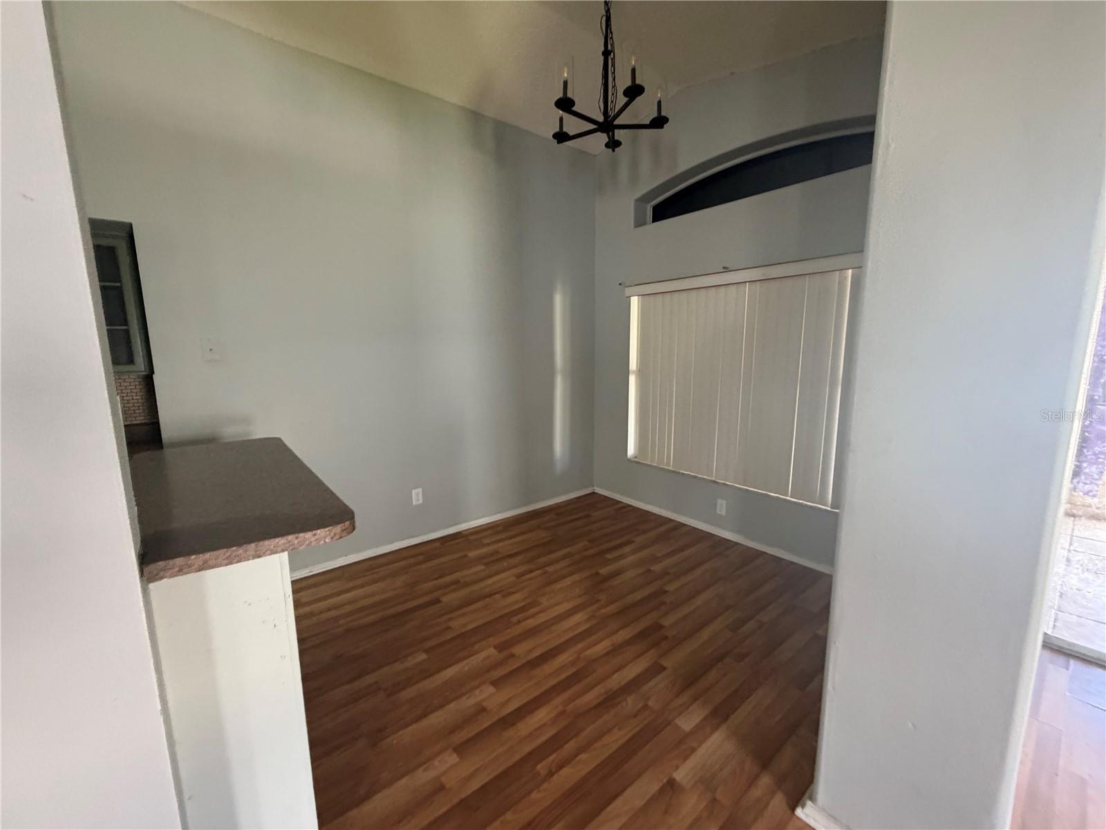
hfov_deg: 102.1
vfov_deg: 85.7
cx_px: 553
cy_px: 415
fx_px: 447
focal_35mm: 14
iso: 320
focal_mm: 2.22
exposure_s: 1/60
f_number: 2.2
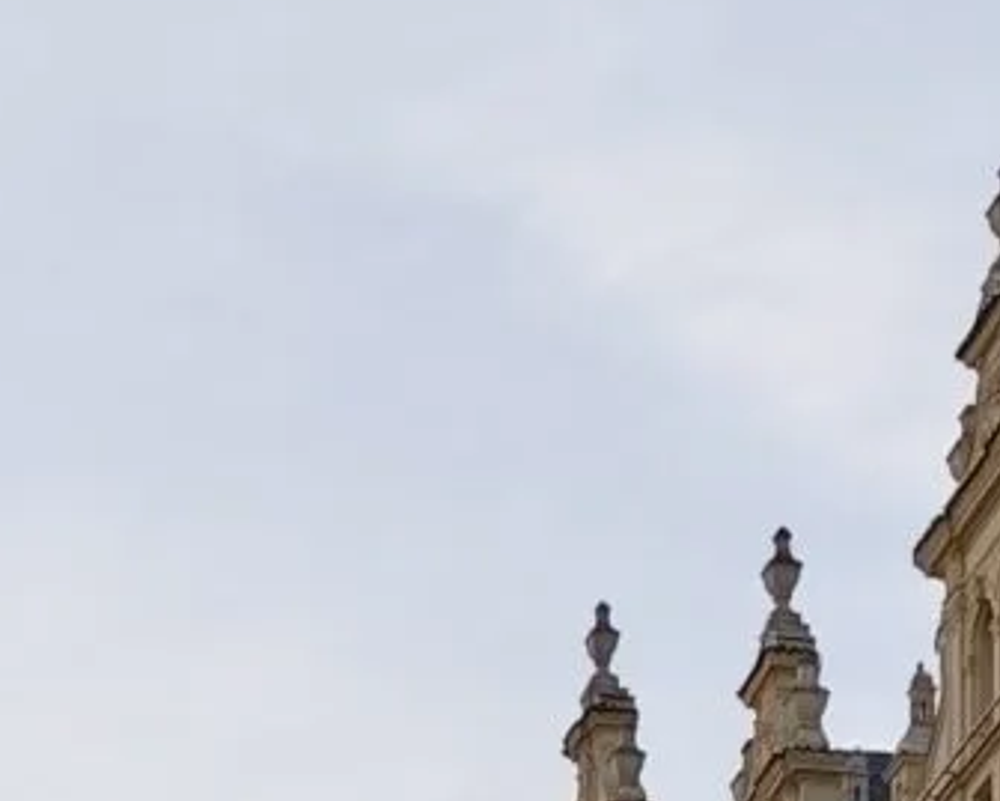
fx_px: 5062
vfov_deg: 8.4
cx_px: 167
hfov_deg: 11.2
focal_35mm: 171
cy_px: 1810
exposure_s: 1/100
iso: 100
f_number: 1.65
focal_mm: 6.19
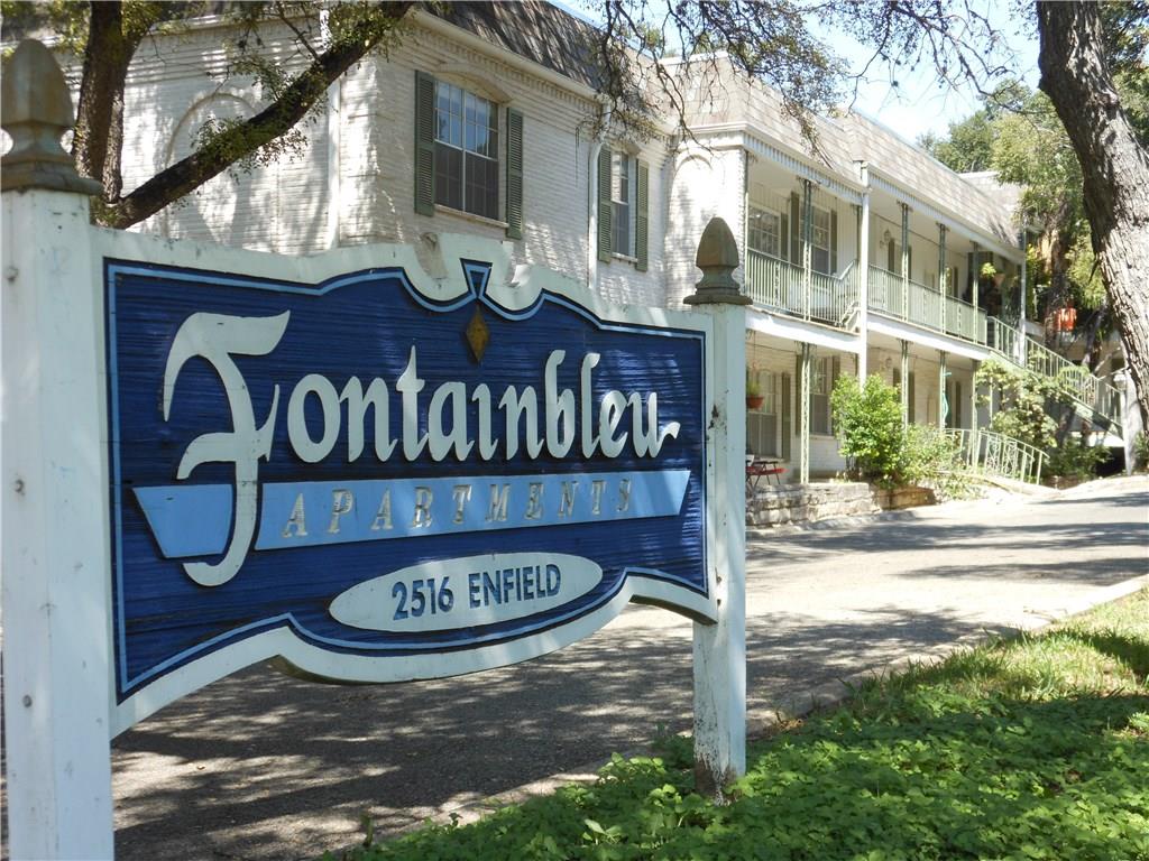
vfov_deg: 29.1
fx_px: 1660
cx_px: 574
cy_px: 430
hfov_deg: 38.2
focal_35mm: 50
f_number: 4
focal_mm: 8.9
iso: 80
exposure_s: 1/160
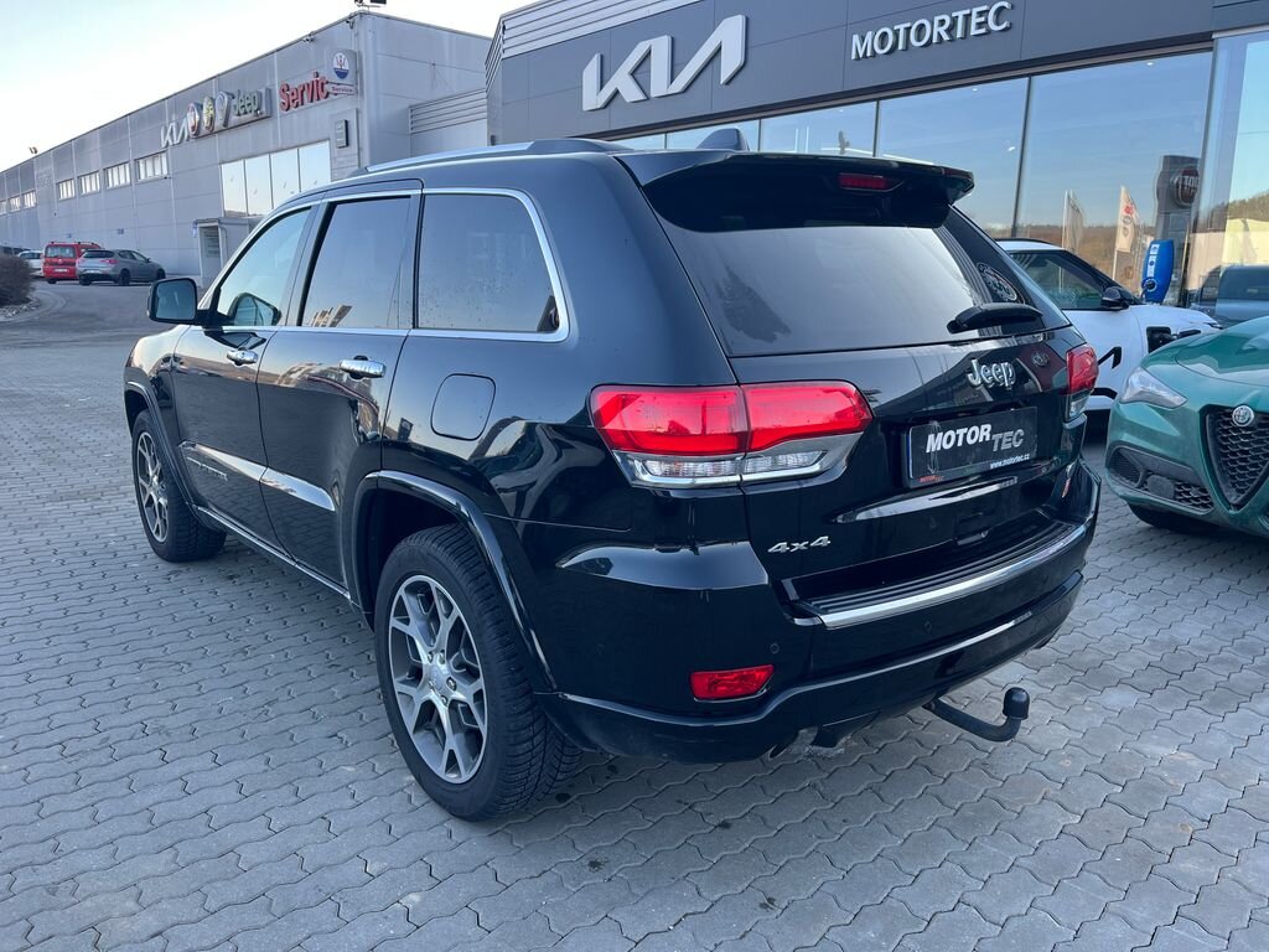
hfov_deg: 67.3
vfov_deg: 53.1
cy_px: 476
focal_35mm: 26
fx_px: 953
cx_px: 634
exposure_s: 1/203
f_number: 1.6
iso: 40
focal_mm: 5.1
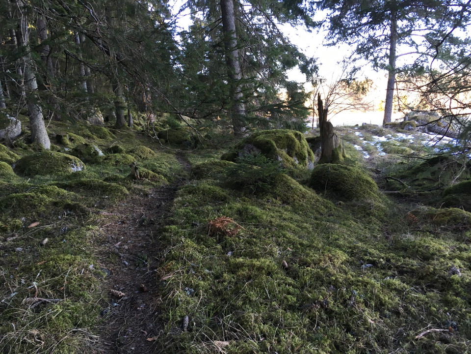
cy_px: 177
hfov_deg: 61.7
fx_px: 395
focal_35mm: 29
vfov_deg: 48.2
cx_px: 236
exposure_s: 1/33
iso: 25
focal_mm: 4.15
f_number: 2.2
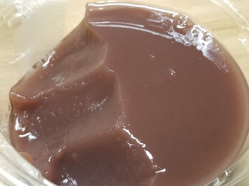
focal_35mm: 26
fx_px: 187
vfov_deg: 53.1
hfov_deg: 67.3
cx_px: 124
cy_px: 93
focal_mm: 4.25
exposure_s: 1/60
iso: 160
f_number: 1.7
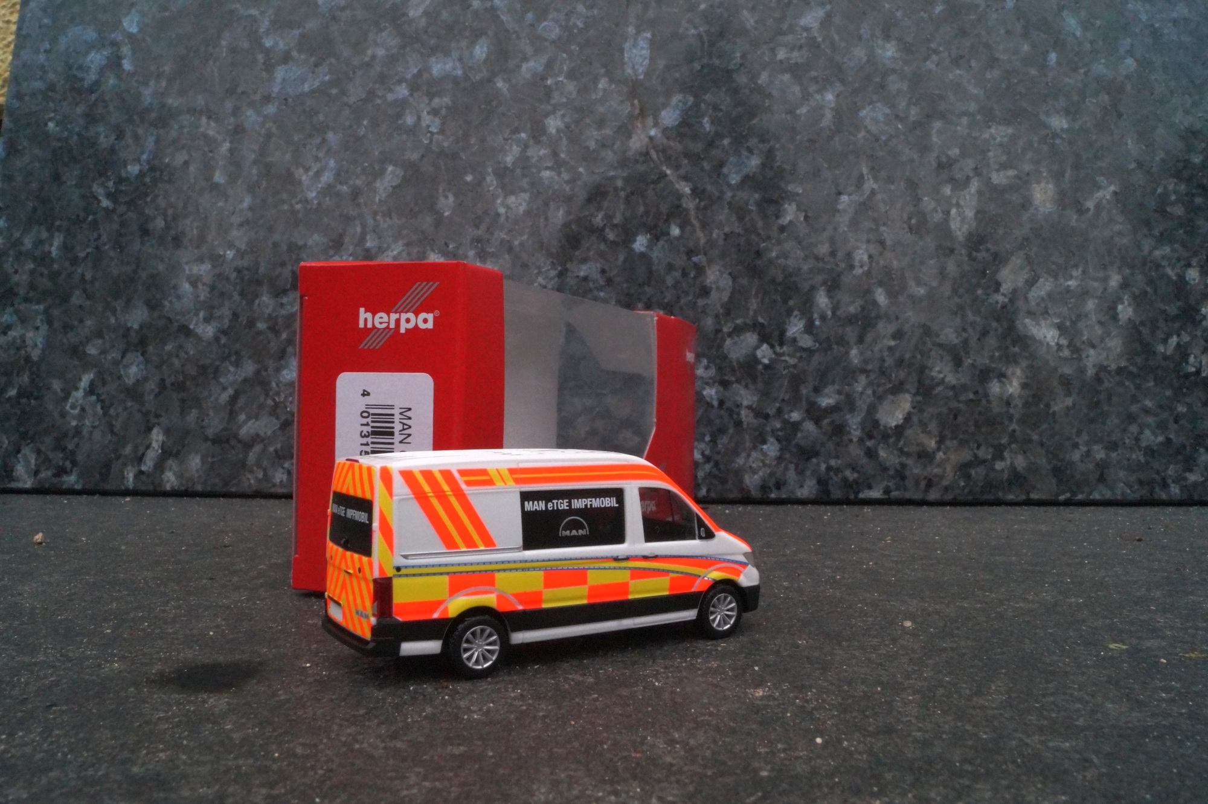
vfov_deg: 43.6
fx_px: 1006
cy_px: 402
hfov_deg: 62.0
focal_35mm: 30
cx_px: 604
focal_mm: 20
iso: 2000
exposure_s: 1/60
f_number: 22
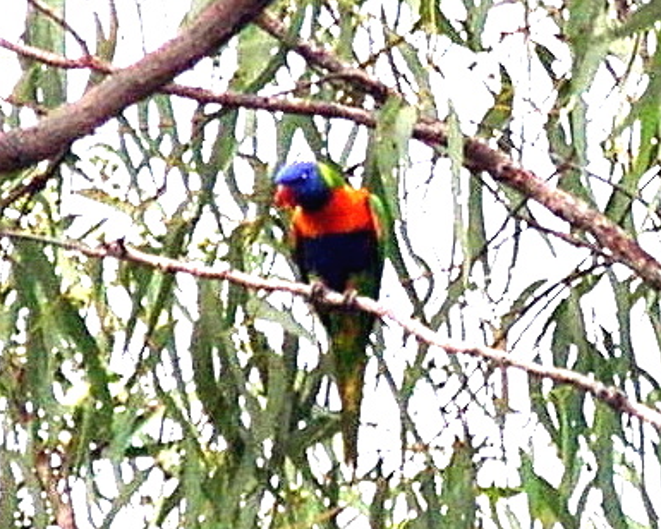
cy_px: 265
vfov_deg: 4.9
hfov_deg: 6.1
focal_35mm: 319
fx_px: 6241
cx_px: 335
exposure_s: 1/126
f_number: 4.4
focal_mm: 50
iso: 50
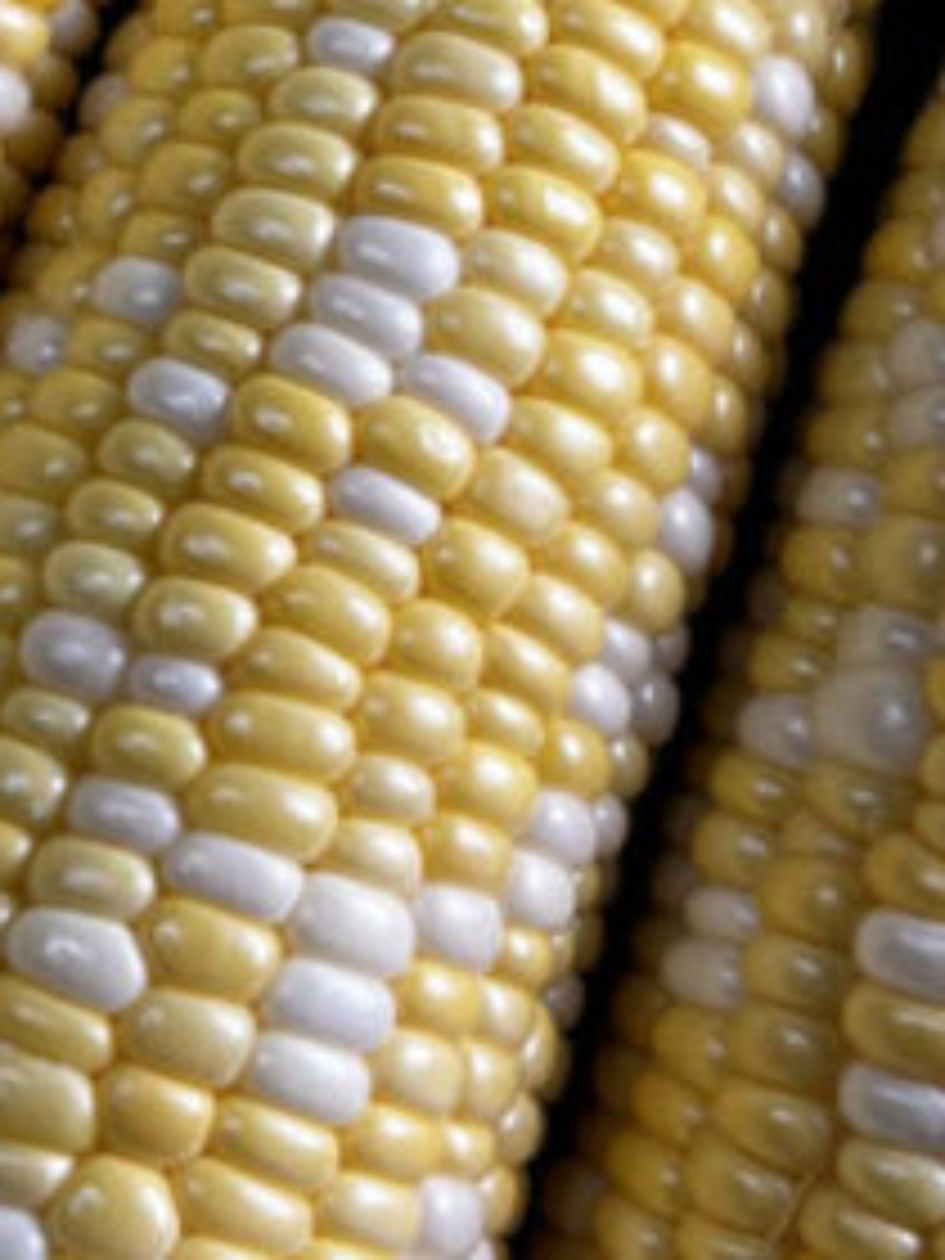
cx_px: -27
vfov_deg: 20.4
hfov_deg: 15.3
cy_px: 216
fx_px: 3458
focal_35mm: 95
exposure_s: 1/120
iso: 32
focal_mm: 5.7
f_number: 1.5
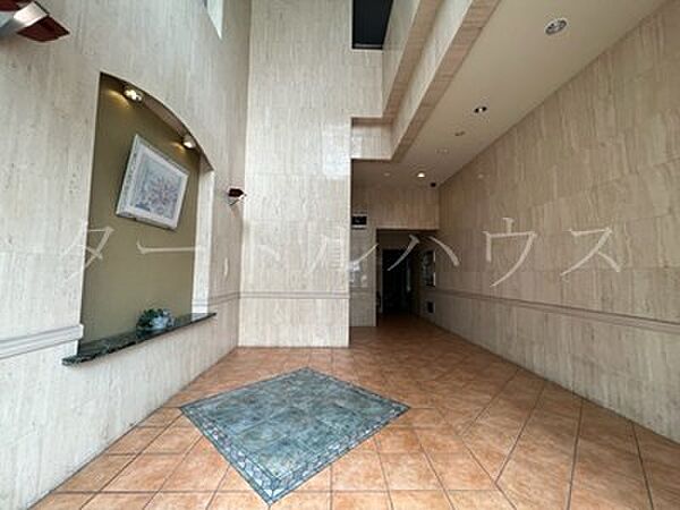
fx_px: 255
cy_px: 255
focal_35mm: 13
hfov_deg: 106.2
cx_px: 340
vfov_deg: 89.9
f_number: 1.8
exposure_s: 1/99
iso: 50
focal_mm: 1.57
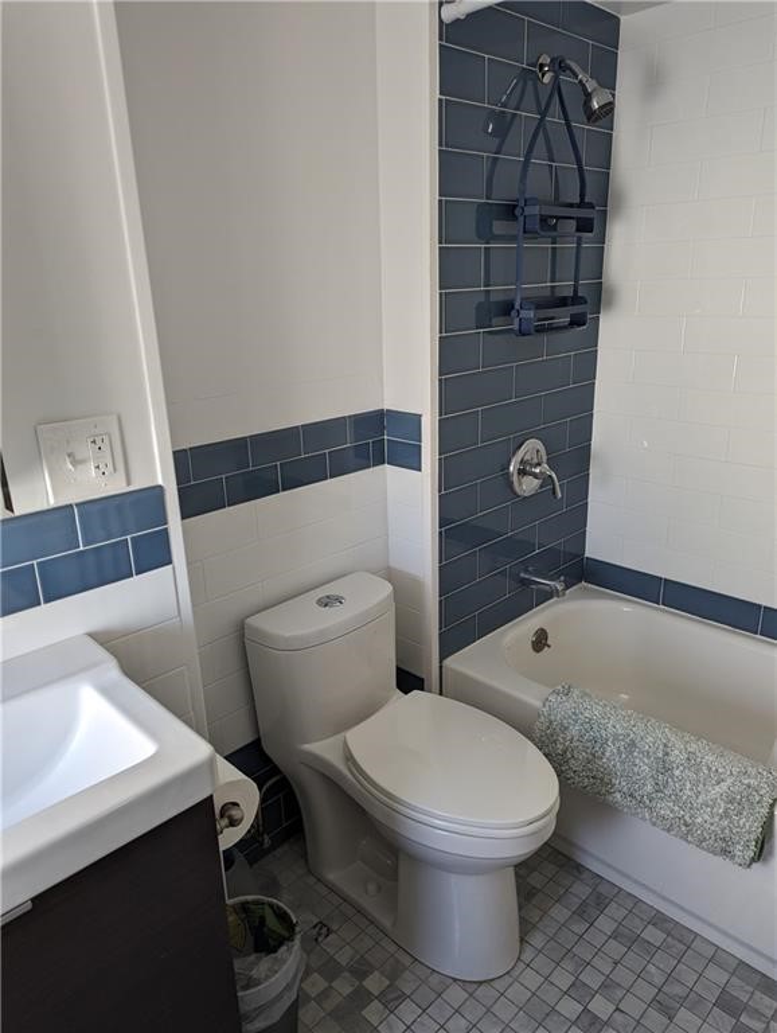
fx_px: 717
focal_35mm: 24
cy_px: 516
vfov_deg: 71.5
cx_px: 388
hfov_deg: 56.9
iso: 62
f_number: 1.85
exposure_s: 1/23.8
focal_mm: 6.81
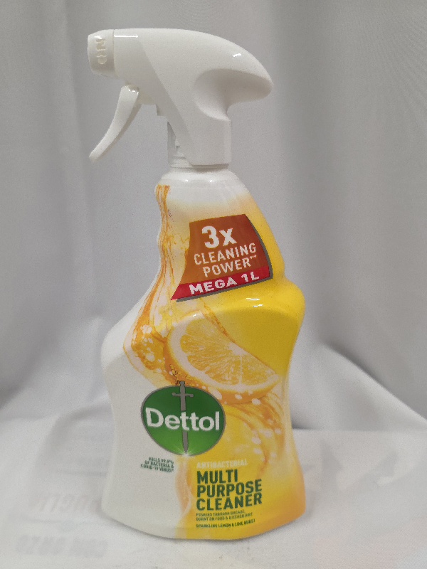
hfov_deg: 58.9
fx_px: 378
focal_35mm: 23
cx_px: 214
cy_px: 284
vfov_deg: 73.9
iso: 320
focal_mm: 6.3
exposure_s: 1/101
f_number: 1.7
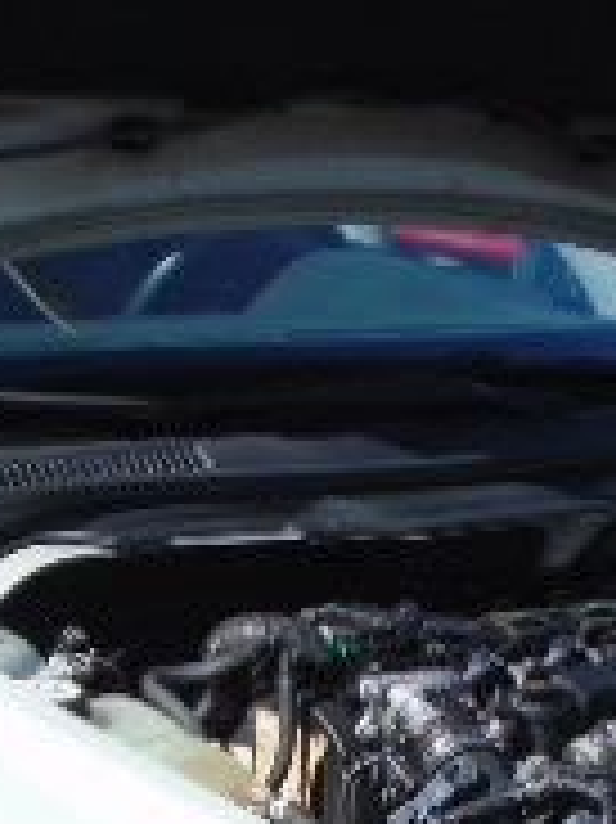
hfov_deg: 16.2
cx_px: 400
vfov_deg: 20.3
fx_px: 2162
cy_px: 964
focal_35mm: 91
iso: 100
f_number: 8
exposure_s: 1/160
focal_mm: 4.6
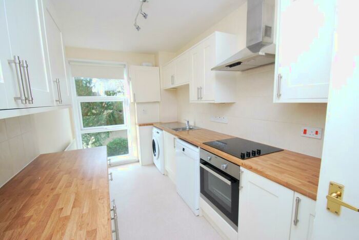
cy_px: 120
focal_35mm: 15
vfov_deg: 77.4
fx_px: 150
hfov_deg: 100.3
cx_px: 180
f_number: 5
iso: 200
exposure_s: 1/100
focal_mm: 10
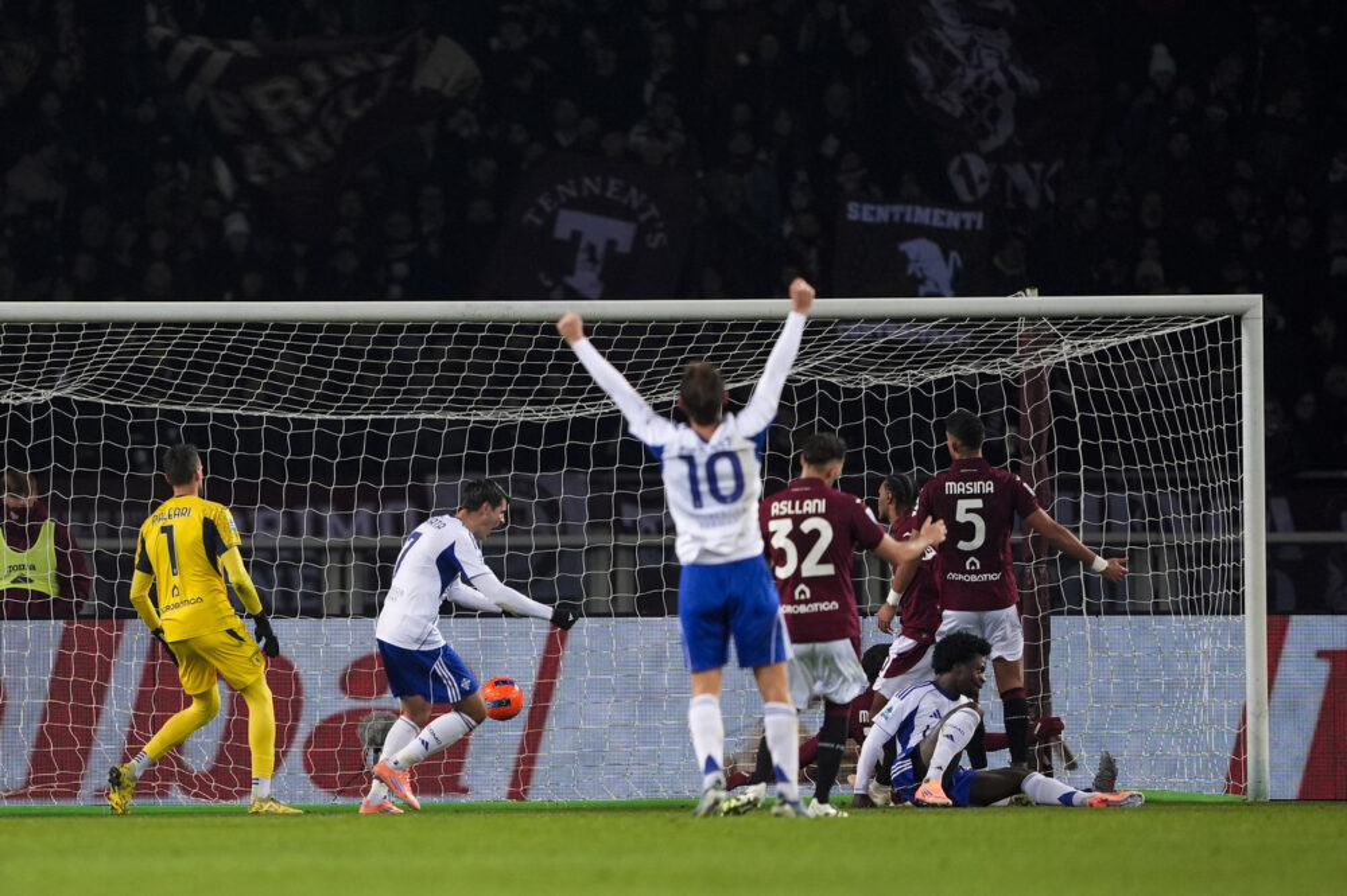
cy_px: 448
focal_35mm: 400
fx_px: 14961
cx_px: 674
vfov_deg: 3.4
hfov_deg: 5.2
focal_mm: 400
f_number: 2.8
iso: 1600
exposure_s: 1/1600
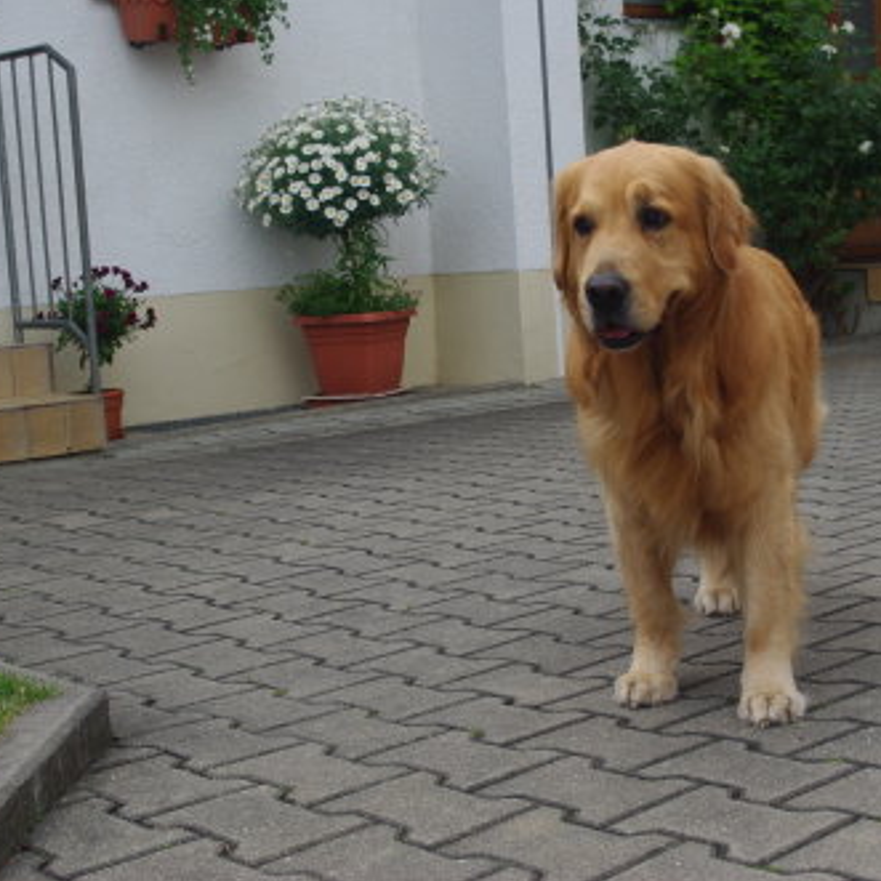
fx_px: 1814
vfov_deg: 27.3
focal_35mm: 63
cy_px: 438
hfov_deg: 27.2
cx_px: 540
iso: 100
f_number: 6.7
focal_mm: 32.5
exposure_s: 1/125
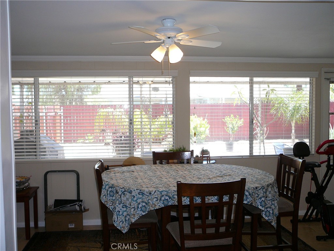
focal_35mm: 35
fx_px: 338
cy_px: 126
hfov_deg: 52.6
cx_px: 167
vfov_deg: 40.7
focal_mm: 5.2
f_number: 2.8
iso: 80
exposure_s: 1/60
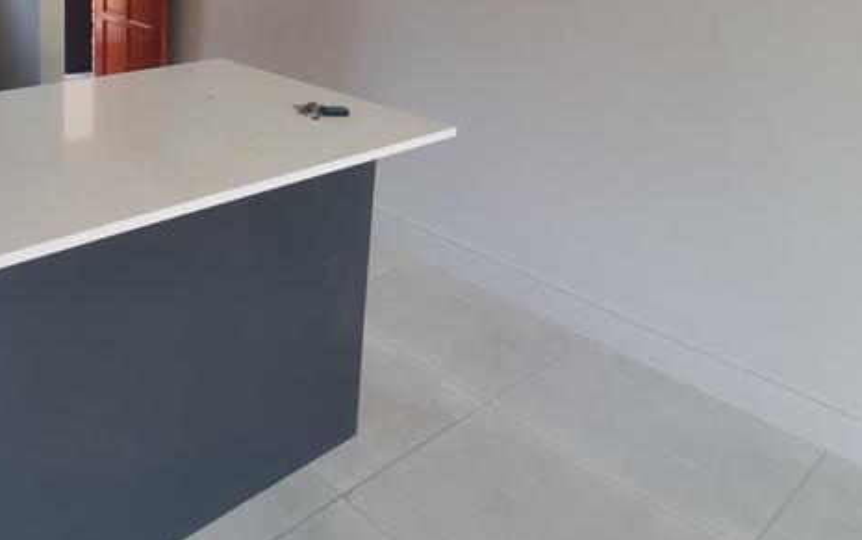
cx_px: 130
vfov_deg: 37.5
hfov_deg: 55.2
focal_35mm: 31
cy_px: 35
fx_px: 729
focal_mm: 1.78
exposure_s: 1/33.3
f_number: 2.4
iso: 160
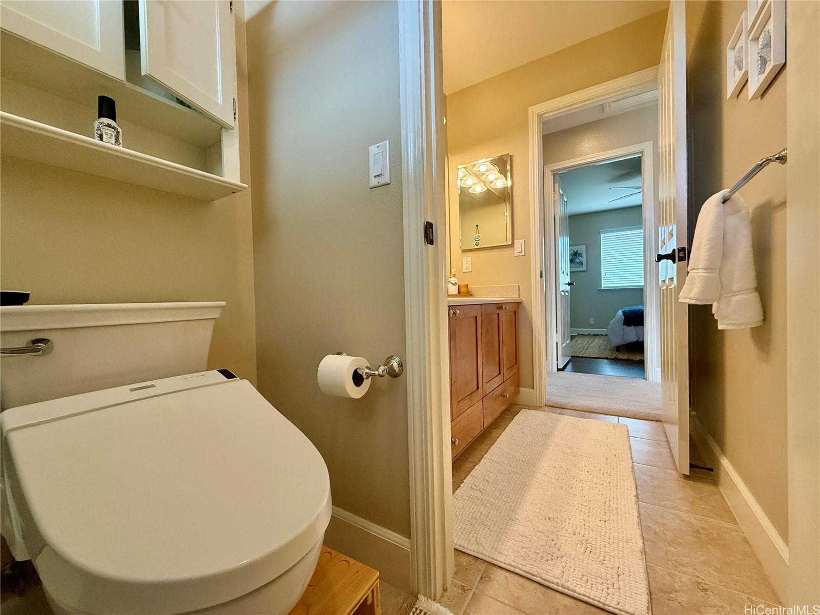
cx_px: 410
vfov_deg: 85.7
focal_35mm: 14
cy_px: 308
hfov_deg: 102.1
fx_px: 332
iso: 400
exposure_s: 1/120
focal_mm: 2.22
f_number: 2.2
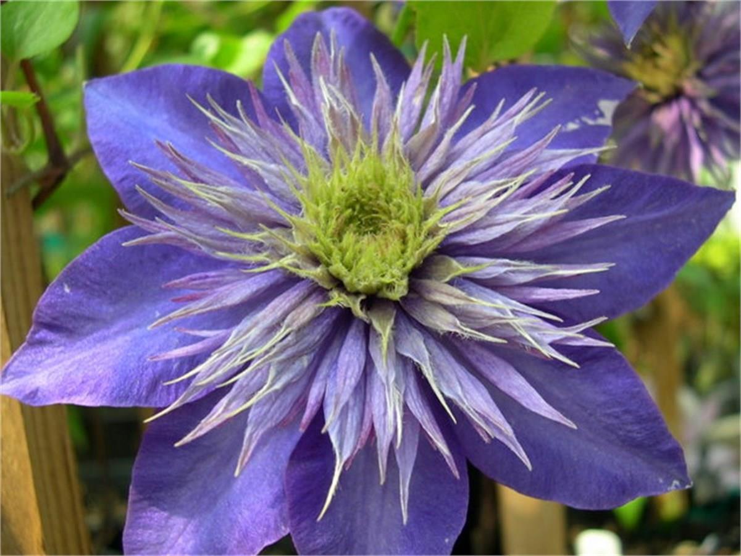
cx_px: 370
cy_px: 278
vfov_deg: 37.7
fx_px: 813
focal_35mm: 38
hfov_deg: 49.0
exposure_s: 1/150
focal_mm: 8
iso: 100
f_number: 2.8
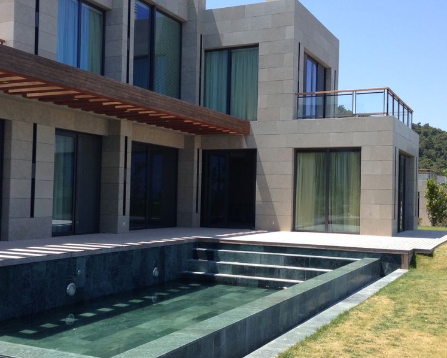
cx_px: 213
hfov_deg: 40.3
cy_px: 179
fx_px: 609
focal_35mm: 46
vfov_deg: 32.8
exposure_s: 1/951
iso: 50
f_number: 2.4
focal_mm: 4.12
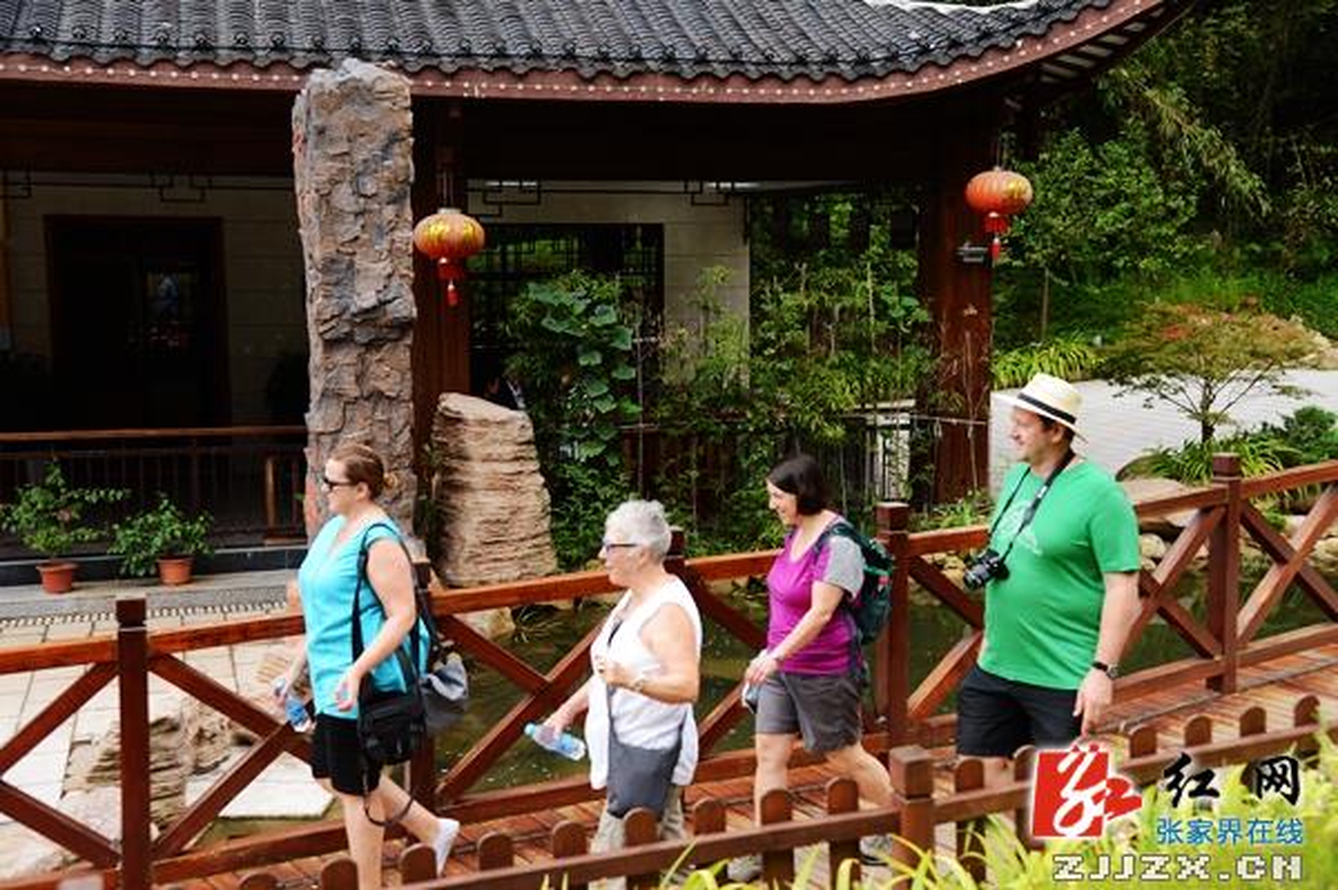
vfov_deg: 28.0
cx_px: 669
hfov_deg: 41.1
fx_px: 1782
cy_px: 445
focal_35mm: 48
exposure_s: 1/250
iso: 800
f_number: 5
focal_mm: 48
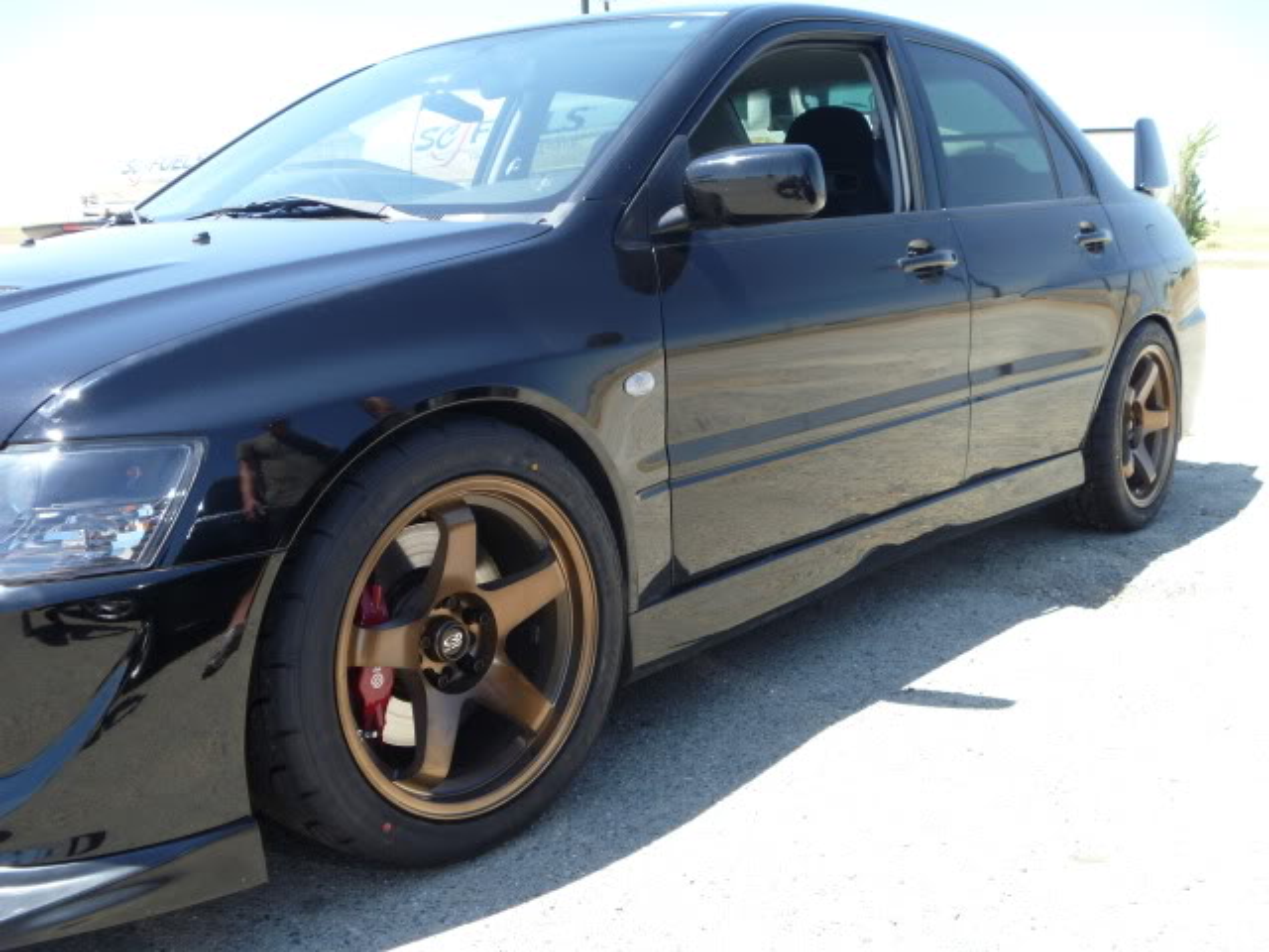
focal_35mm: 35
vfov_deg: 40.7
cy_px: 476
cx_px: 634
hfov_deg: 52.6
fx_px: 1283
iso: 80
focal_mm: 6.3
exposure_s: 1/160
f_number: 3.5
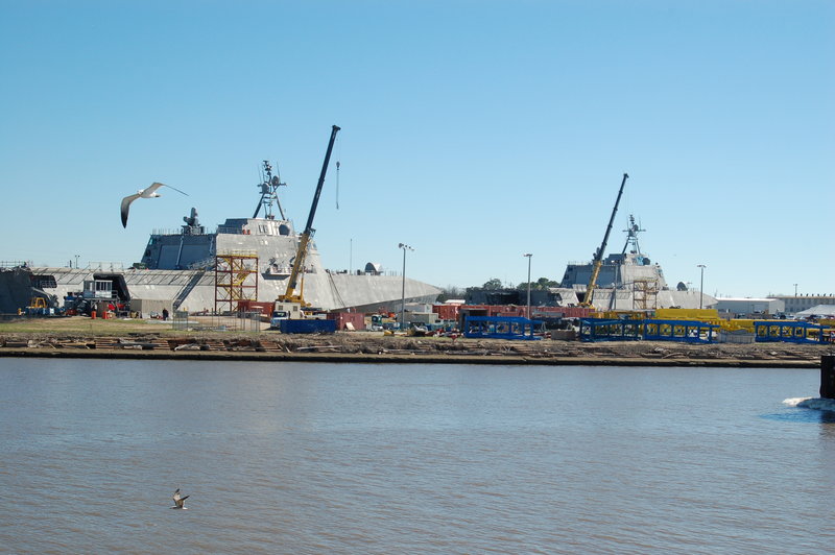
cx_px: 418
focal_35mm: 57
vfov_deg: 23.7
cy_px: 278
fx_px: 1321
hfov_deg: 35.1
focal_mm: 38
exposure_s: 1/350
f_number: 9.5
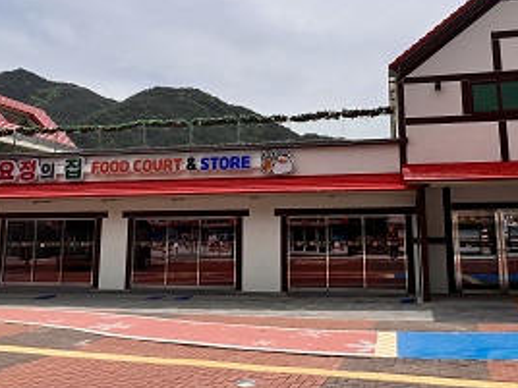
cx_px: 286
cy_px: 143
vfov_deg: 45.0
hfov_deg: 58.2
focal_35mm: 31
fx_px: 464
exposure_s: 1/3922
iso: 40
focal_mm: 1.57
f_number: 1.8
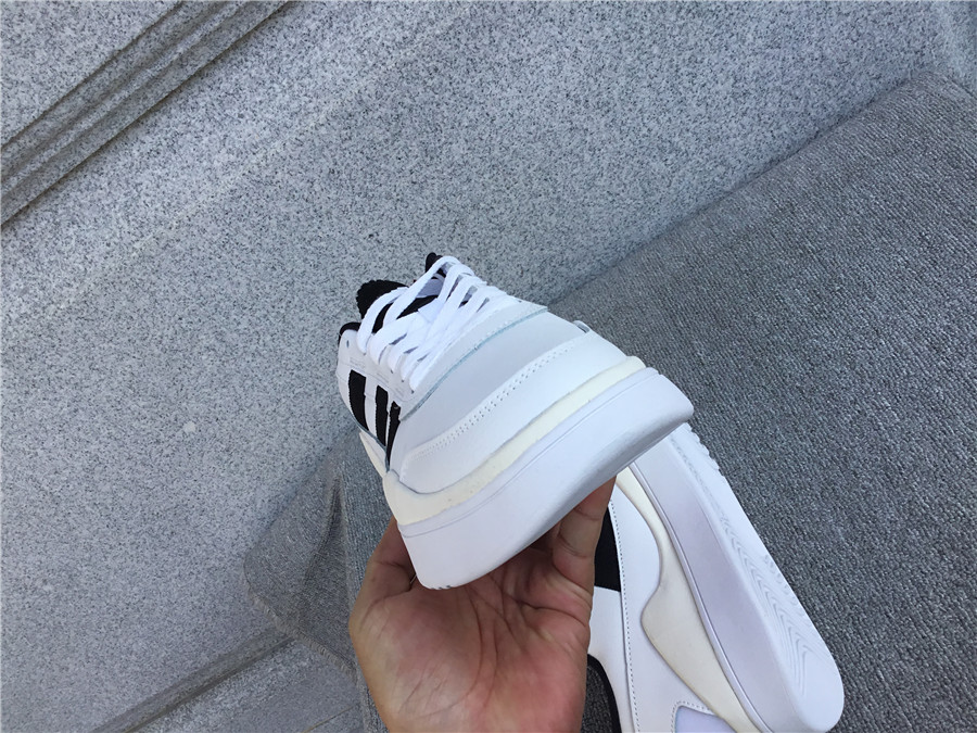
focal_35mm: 31
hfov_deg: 58.4
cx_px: 488
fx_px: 875
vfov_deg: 45.4
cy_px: 366
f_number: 2.4
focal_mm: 3.3
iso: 25
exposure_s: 1/369
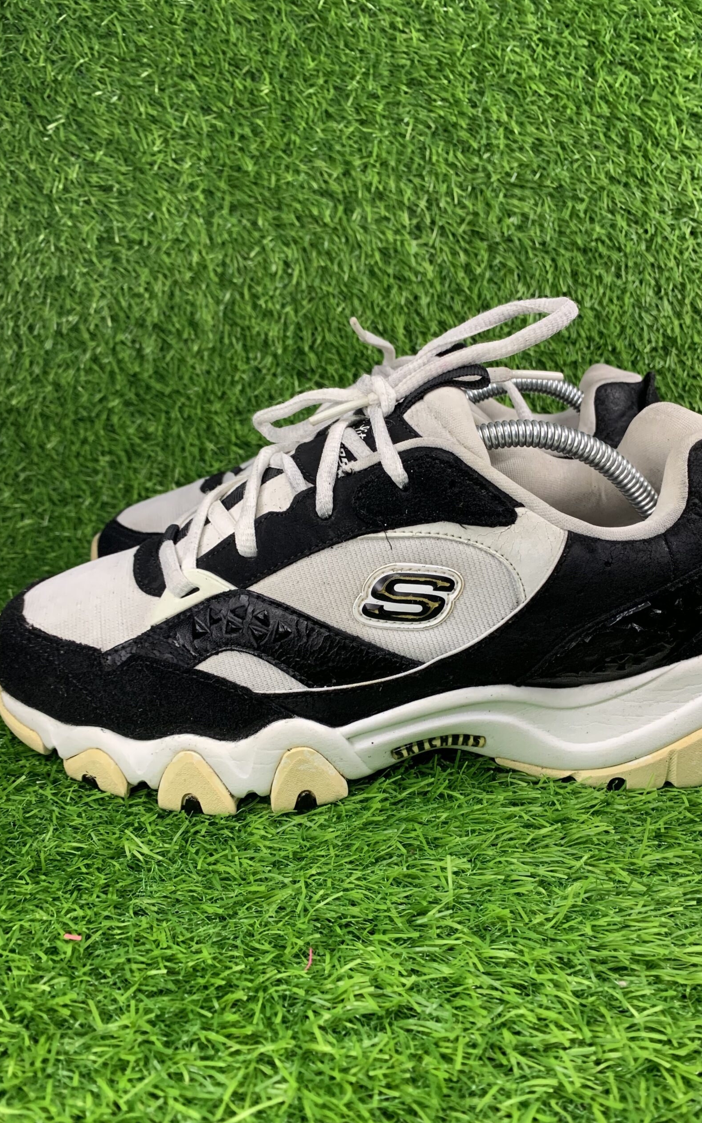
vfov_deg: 66.5
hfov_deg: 44.5
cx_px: 381
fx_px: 857
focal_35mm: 28
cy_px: 570
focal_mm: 4.25
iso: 160
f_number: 1.8
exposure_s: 1/60
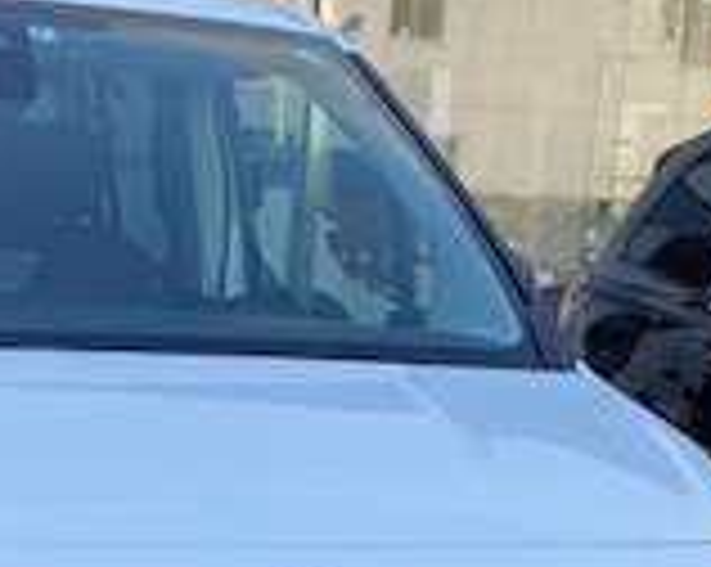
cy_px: 639
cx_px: 54
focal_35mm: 103
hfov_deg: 18.3
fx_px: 2165
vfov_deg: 14.5
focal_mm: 4.25
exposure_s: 1/418
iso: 32
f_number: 1.8
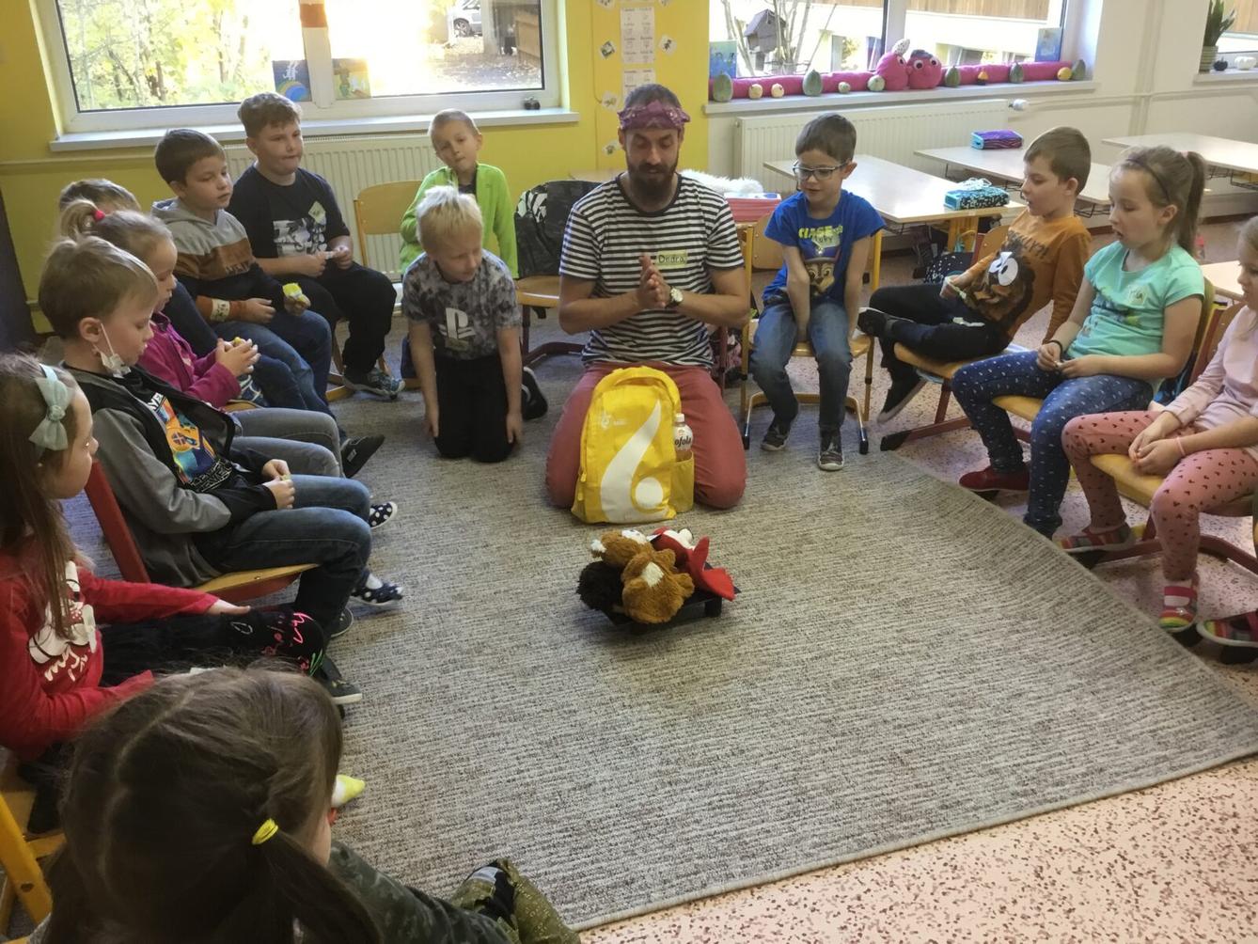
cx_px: 629
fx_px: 1127
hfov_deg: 58.3
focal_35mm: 31
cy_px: 472
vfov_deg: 45.5
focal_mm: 3.3
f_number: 2.4
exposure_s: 1/33
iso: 100
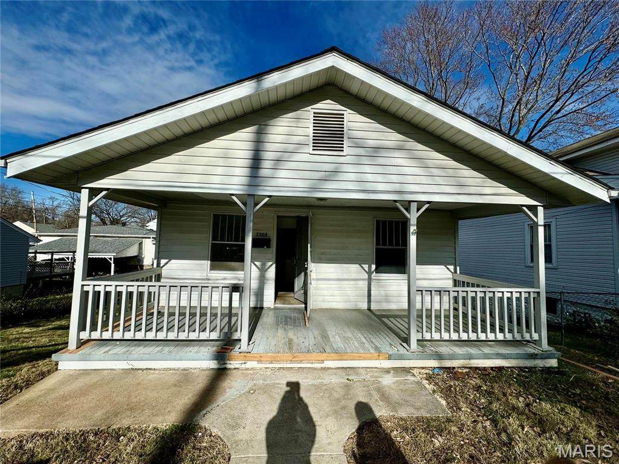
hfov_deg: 102.1
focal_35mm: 14
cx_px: 310
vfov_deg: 85.7
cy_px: 232
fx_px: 250
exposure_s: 1/4630
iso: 50
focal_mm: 2.22
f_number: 2.2
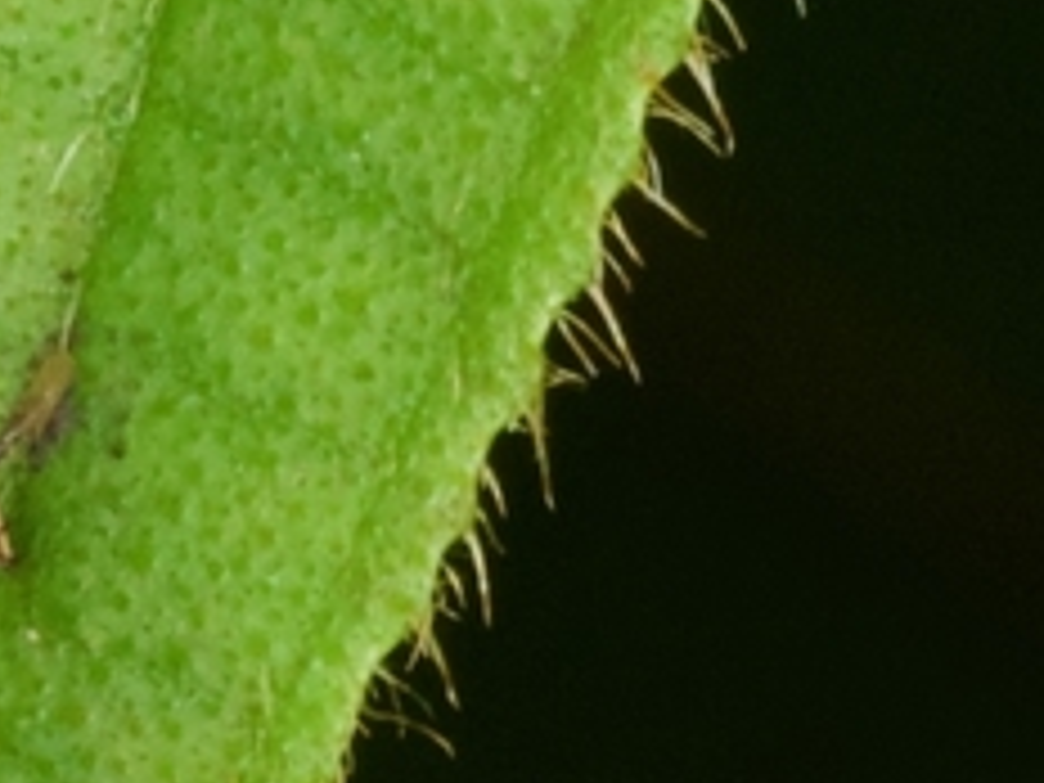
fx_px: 13542
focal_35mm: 449
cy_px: 868
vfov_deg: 3.3
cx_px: -410
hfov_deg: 4.4
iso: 800
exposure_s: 1/60
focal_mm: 60
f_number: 16
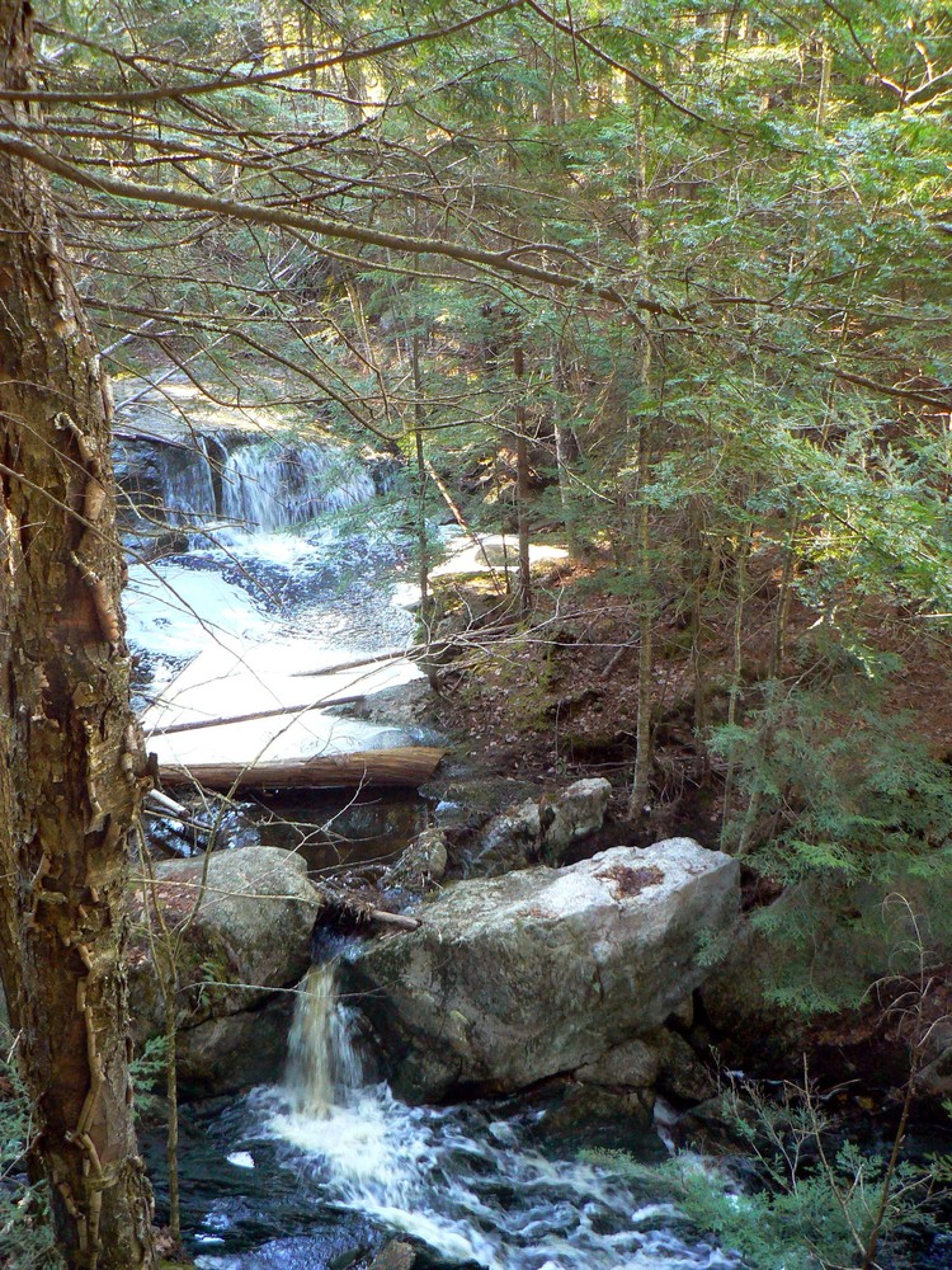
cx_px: 476
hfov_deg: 39.7
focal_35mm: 36
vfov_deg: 51.4
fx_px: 1320
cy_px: 635
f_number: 2.8
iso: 200
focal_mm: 6
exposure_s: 1/25
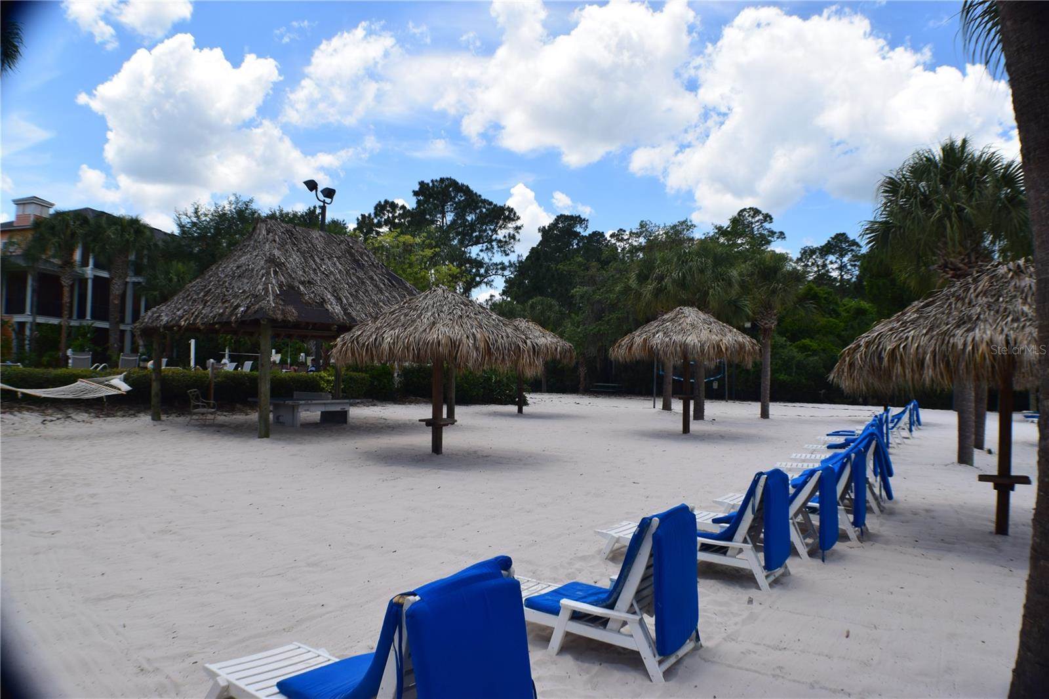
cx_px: 524
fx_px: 918
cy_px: 350
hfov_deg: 59.5
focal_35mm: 32
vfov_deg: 41.7
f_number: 11
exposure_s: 1/500
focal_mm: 21
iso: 320
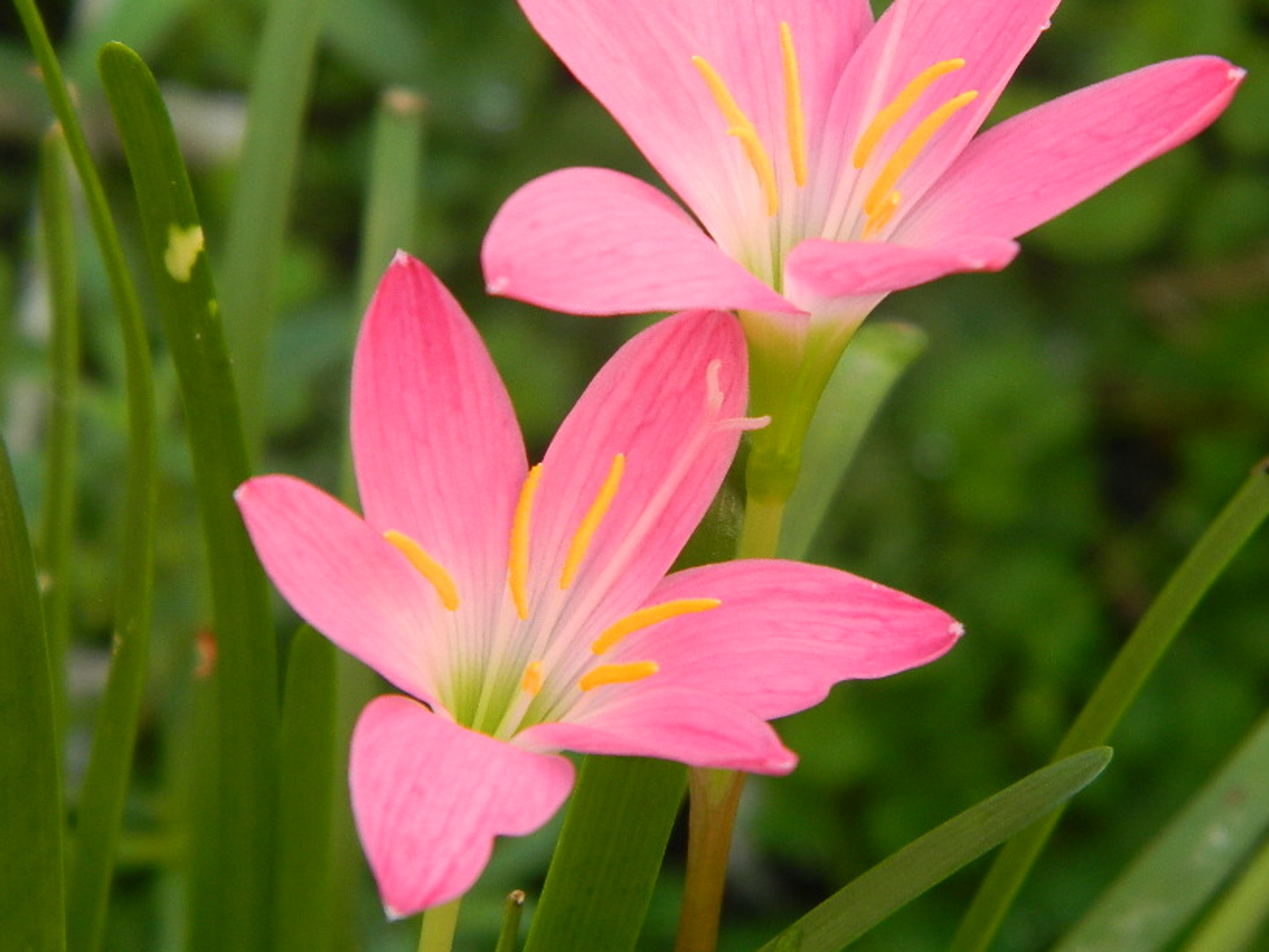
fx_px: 6893
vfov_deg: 7.9
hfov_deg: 10.5
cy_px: 367
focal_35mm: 188
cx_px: 741
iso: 110
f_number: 4.9
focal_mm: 27
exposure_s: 1/60
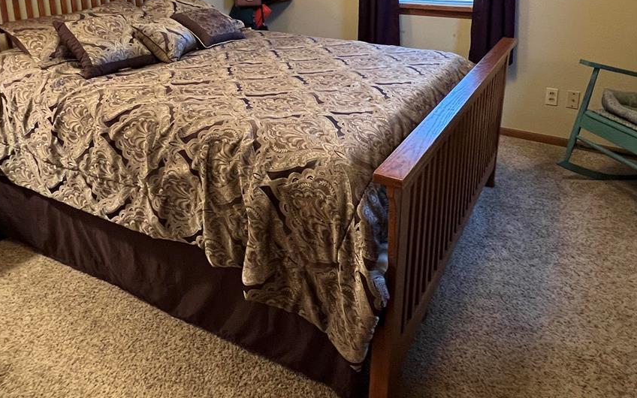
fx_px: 451
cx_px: 313
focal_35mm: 26
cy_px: 44
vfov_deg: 43.7
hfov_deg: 70.4
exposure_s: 1/60
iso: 400
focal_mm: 1.57
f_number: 1.8
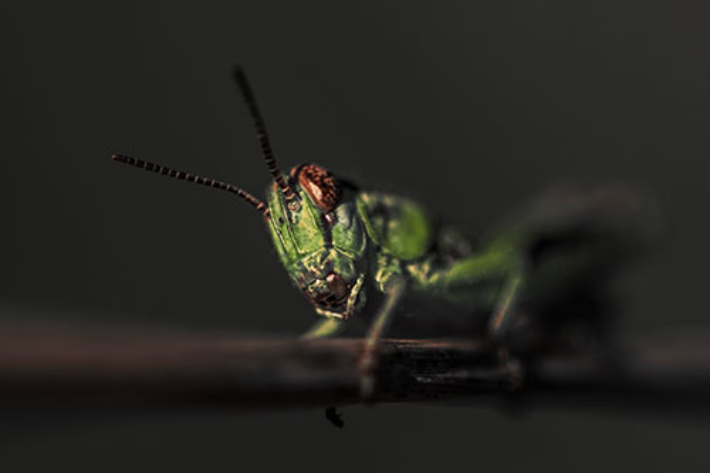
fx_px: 4140
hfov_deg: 9.8
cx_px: 355
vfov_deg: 6.5
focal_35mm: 210
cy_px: 236
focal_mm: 210
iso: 500
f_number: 11
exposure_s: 1/800
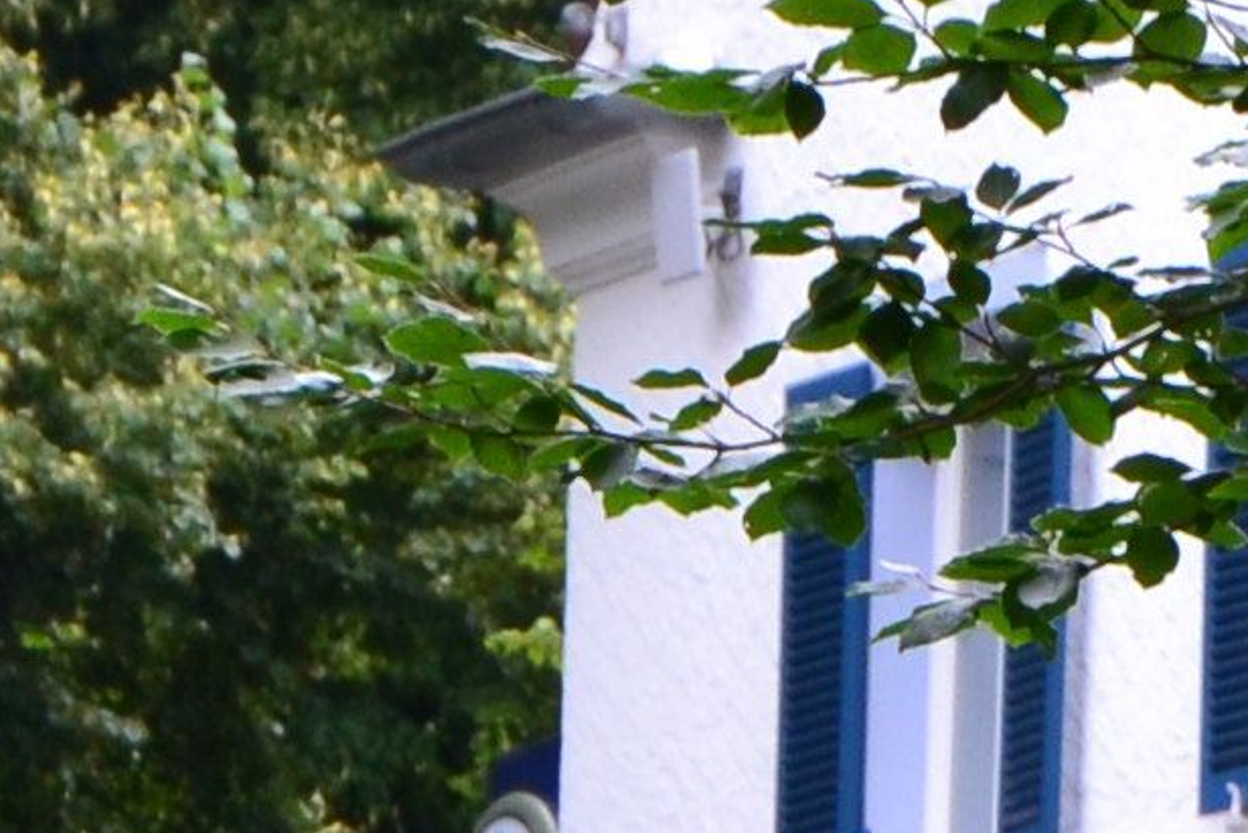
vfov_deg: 1.8
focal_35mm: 740
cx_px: 1043
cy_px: 2252
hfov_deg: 2.8
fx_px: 25658
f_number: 9
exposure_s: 1/100
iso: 400
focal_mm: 66
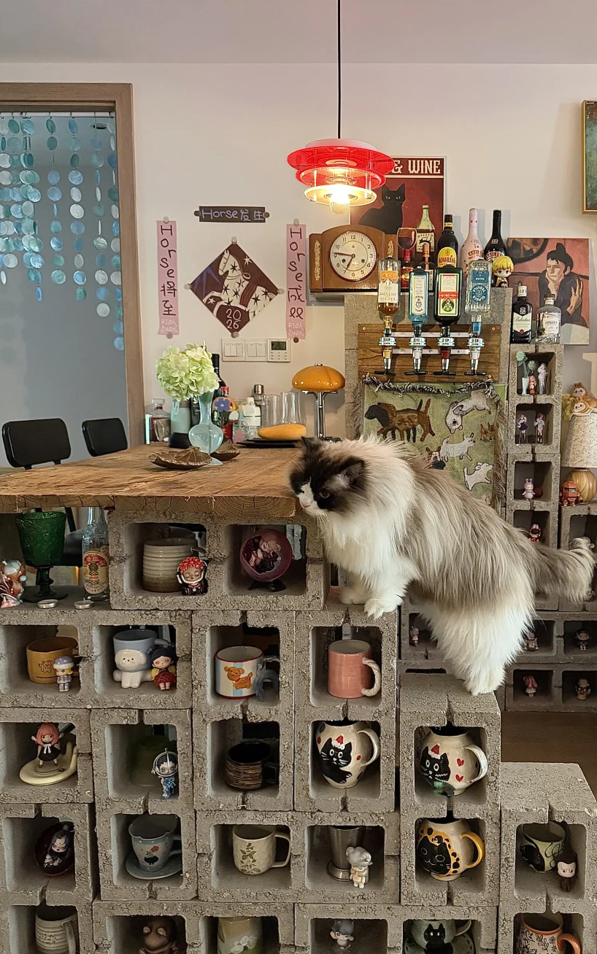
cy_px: 486
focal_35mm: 28
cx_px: 388
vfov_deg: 66.5
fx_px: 729
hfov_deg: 44.0
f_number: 1.78
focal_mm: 6.76
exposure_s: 1/50
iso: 800
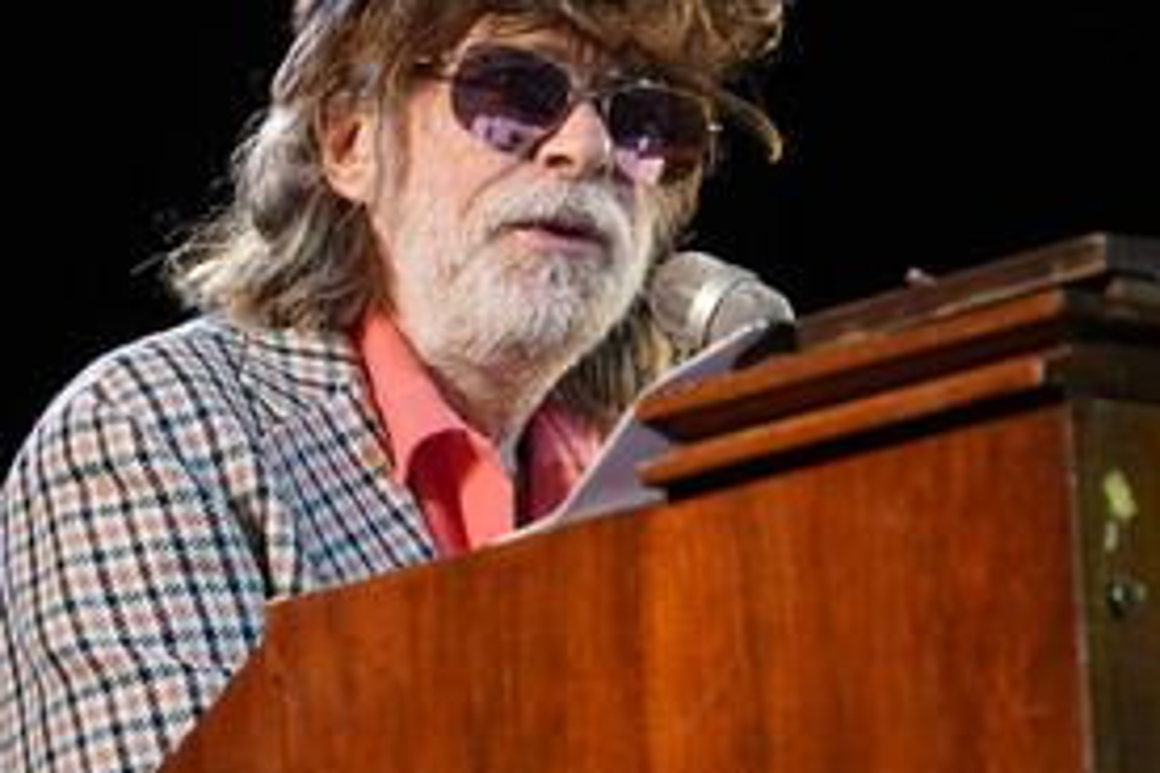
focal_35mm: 529
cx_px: 641
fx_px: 17044
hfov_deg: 3.9
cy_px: 290
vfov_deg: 2.6
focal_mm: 324
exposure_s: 1/200
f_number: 6.3
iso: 2000
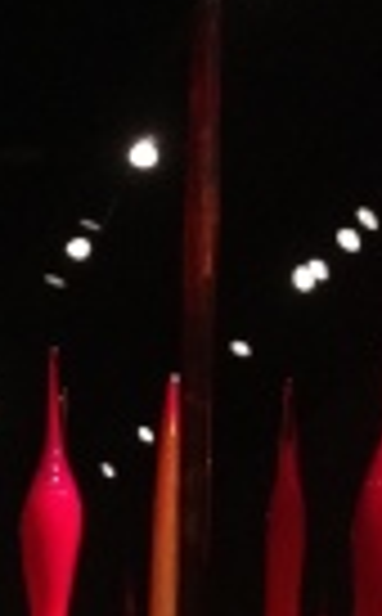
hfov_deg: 7.6
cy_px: 1106
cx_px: -458
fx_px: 2729
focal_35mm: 163
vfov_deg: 11.9
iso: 250
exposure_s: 1/20
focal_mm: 4.28
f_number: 2.4
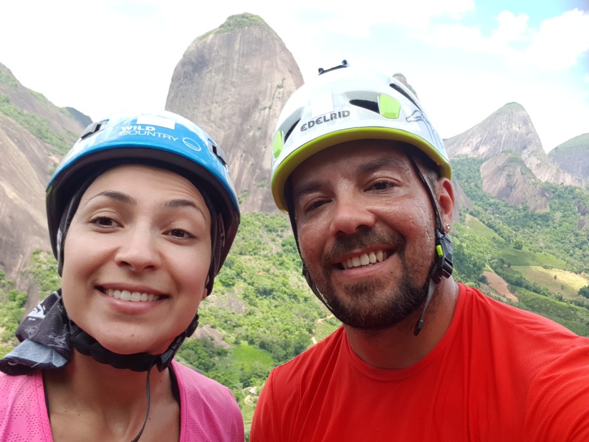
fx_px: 459
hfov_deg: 65.3
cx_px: 290
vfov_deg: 51.3
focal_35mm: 27
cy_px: 236
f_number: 1.7
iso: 40
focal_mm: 2.95
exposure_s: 1/498
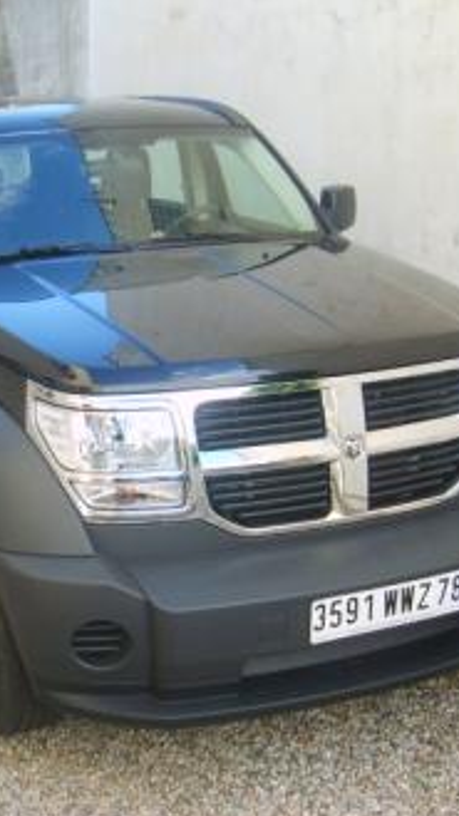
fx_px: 1125
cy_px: 412
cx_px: 99
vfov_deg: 39.9
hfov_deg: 22.8
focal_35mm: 52
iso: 50
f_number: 2.8
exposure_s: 1/45
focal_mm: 5.8
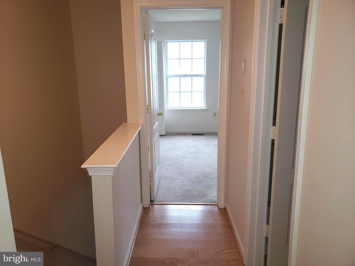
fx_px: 267
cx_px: 178
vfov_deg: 53.1
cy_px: 133
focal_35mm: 26
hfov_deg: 67.3
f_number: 2.4
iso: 100
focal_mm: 4.3
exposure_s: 1/30
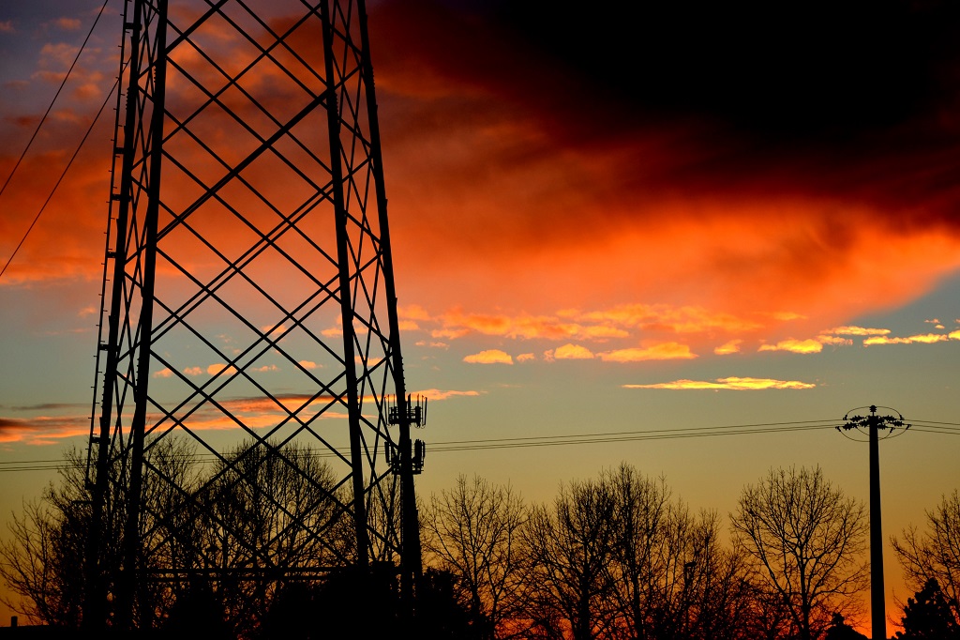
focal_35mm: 158
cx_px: 480
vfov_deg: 8.7
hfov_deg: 13.0
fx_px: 4198
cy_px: 320
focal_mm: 105
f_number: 7.1
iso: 100
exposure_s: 1/200
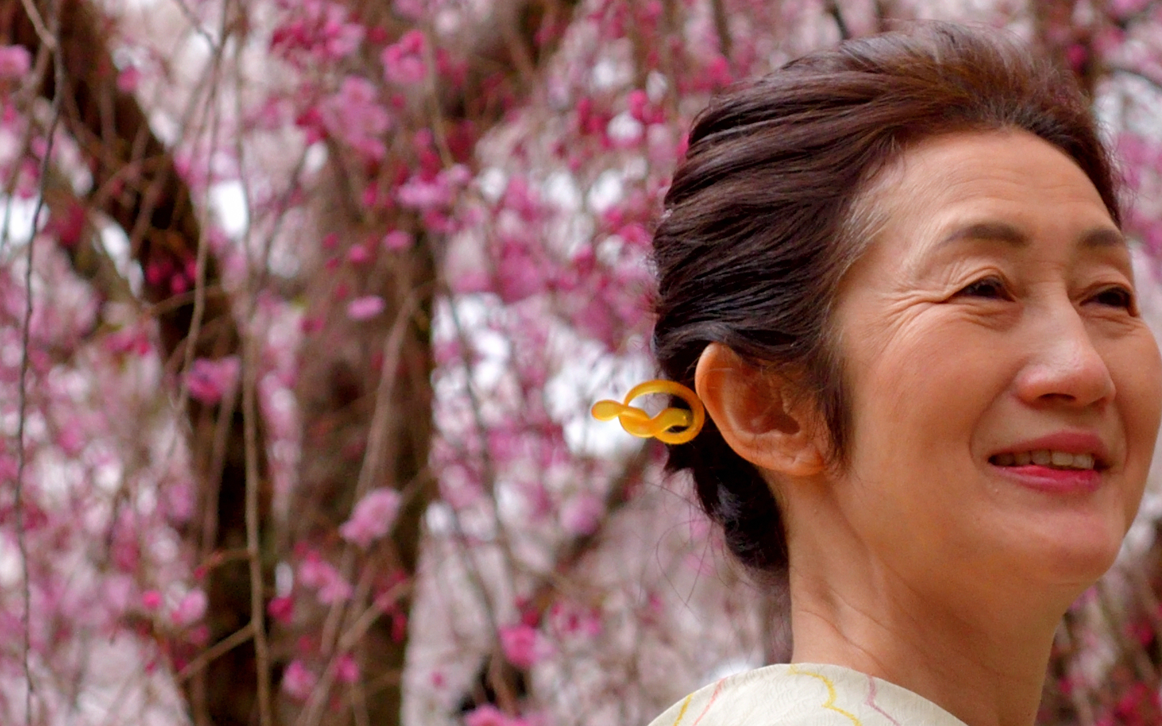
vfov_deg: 5.4
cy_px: 490
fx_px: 7759
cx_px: 973
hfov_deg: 8.5
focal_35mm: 245
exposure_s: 1/500
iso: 400
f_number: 4.5
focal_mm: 50
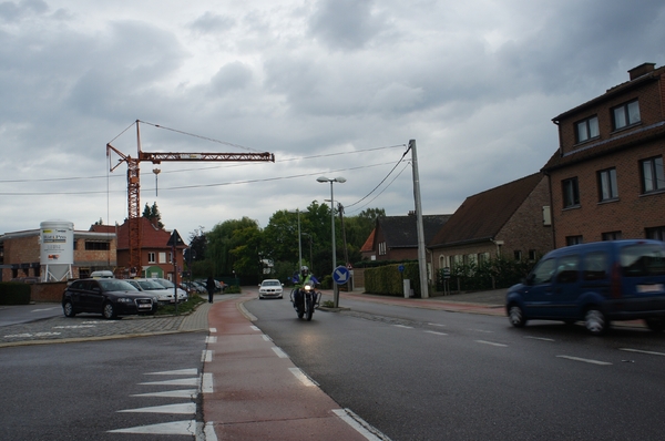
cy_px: 220
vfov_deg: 43.5
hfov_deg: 62.0
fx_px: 553
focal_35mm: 30
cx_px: 332
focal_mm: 20
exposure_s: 1/60
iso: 200
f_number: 11
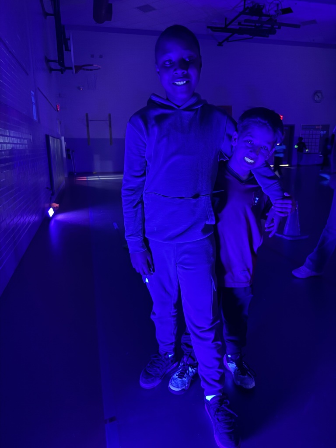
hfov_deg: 56.8
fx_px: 311
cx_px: 168
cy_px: 224
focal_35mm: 24
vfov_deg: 71.6
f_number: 1.78
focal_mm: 6.76
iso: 1600
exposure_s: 1/15
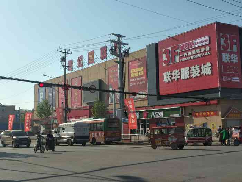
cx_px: 121
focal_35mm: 25
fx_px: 175
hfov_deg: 69.4
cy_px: 91
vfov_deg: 54.9
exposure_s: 1/2000
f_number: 2
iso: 33
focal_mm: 4.42
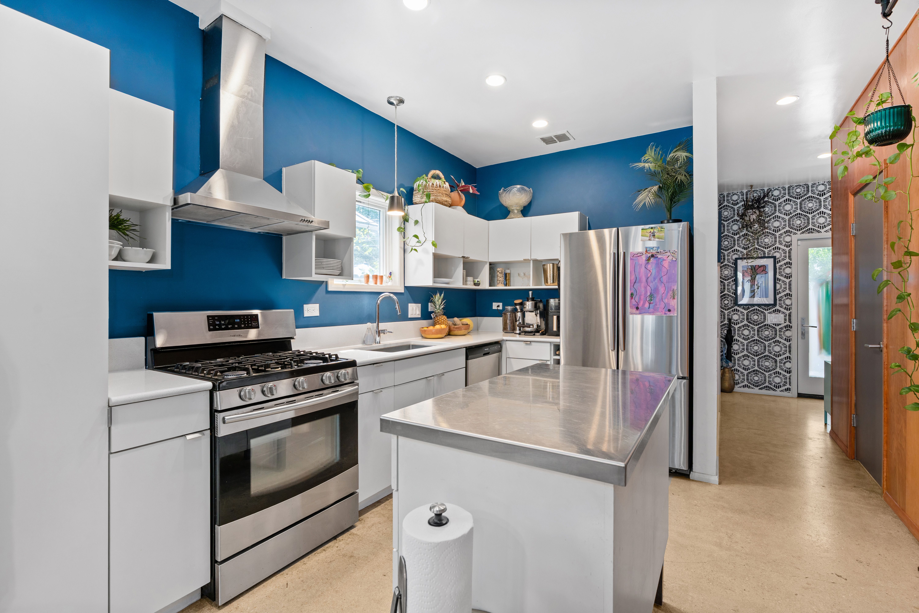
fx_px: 408
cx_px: 460
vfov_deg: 73.7
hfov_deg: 96.7
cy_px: 306
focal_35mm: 16
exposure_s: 1/2
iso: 320
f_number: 7.1
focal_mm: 16
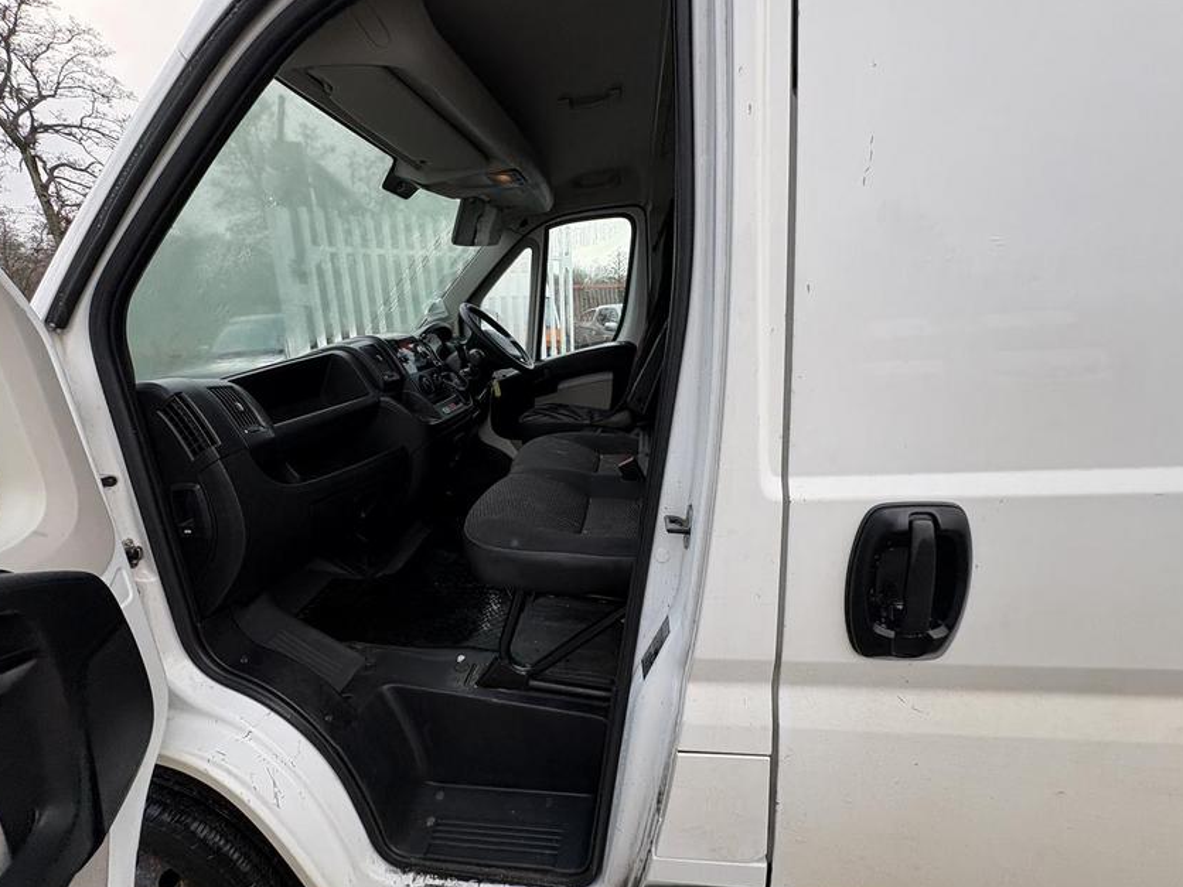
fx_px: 513
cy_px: 448
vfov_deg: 81.7
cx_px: 569
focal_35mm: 15
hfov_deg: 98.1
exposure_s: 1/113
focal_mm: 2.22
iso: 40
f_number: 2.2
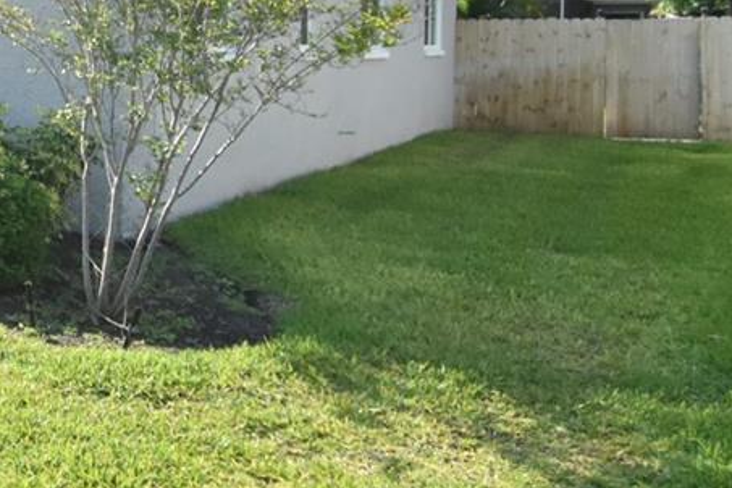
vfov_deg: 24.8
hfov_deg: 26.8
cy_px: 58
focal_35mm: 53
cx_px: -364
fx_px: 1078
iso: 800
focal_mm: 10
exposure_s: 1/4000
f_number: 3.5
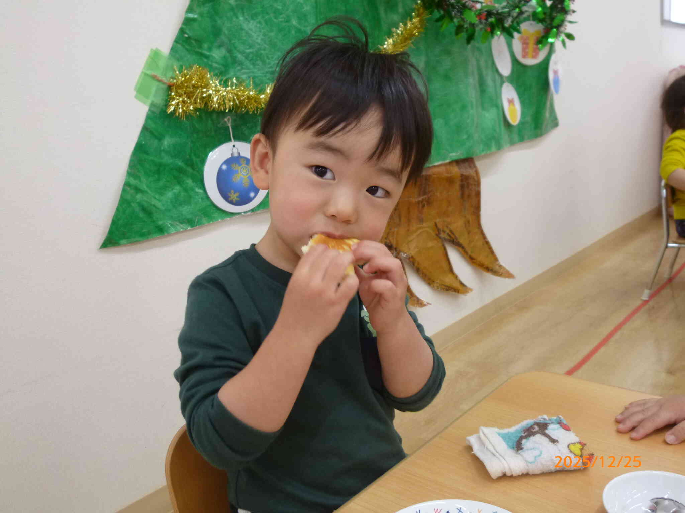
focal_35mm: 31
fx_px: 613
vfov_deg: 45.4
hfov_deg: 58.4
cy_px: 256
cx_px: 342
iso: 200
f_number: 2.8
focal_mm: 5.6
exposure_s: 1/60
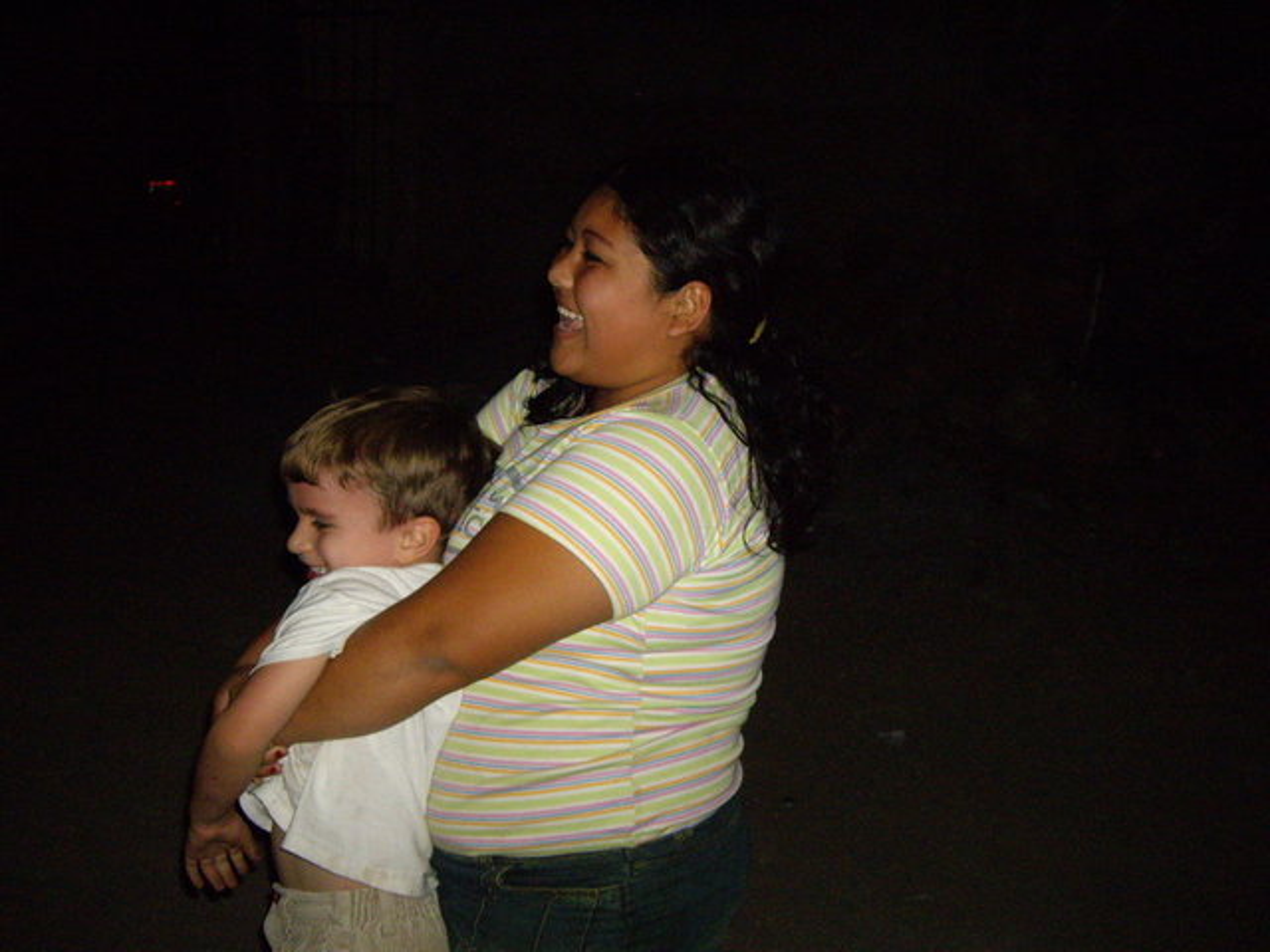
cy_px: 476
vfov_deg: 37.7
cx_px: 635
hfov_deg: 49.0
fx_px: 1394
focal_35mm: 38
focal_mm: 6.2
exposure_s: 1/40
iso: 400
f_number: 2.7
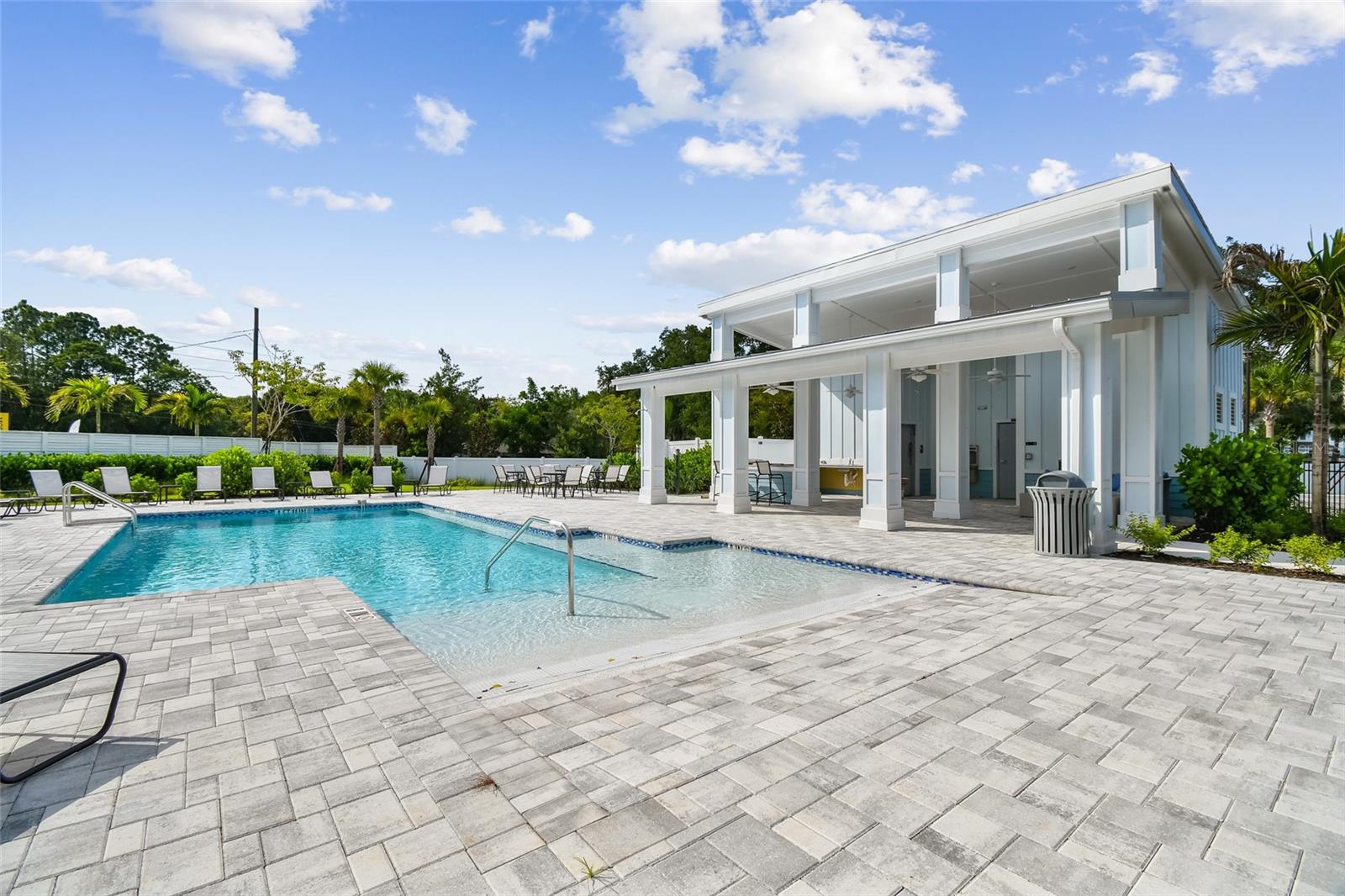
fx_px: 560
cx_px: 672
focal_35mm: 15
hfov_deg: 100.4
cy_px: 448
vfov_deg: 77.3
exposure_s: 1/320
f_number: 7.1
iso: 100
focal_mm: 10
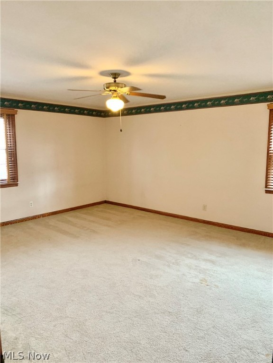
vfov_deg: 67.3
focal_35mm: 26
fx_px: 273
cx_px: 136
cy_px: 182
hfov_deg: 53.1
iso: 320
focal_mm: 4.25
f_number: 1.8
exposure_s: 1/60
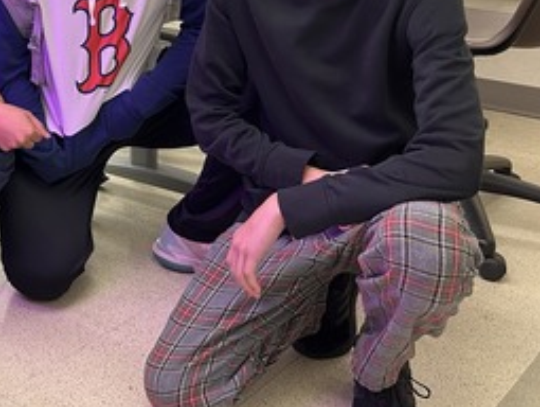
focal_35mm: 57
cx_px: -19
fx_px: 890
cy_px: 38
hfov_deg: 30.9
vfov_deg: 24.9
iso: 200
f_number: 1.5
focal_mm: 5.7
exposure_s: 1/60
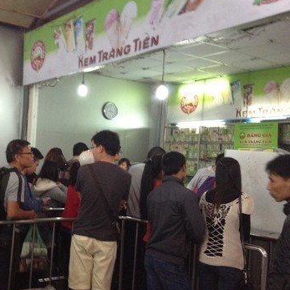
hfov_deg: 34.5
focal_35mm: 48
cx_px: 68
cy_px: 148
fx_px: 455
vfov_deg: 35.4
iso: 250
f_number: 2.4
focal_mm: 4.28
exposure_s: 1/20
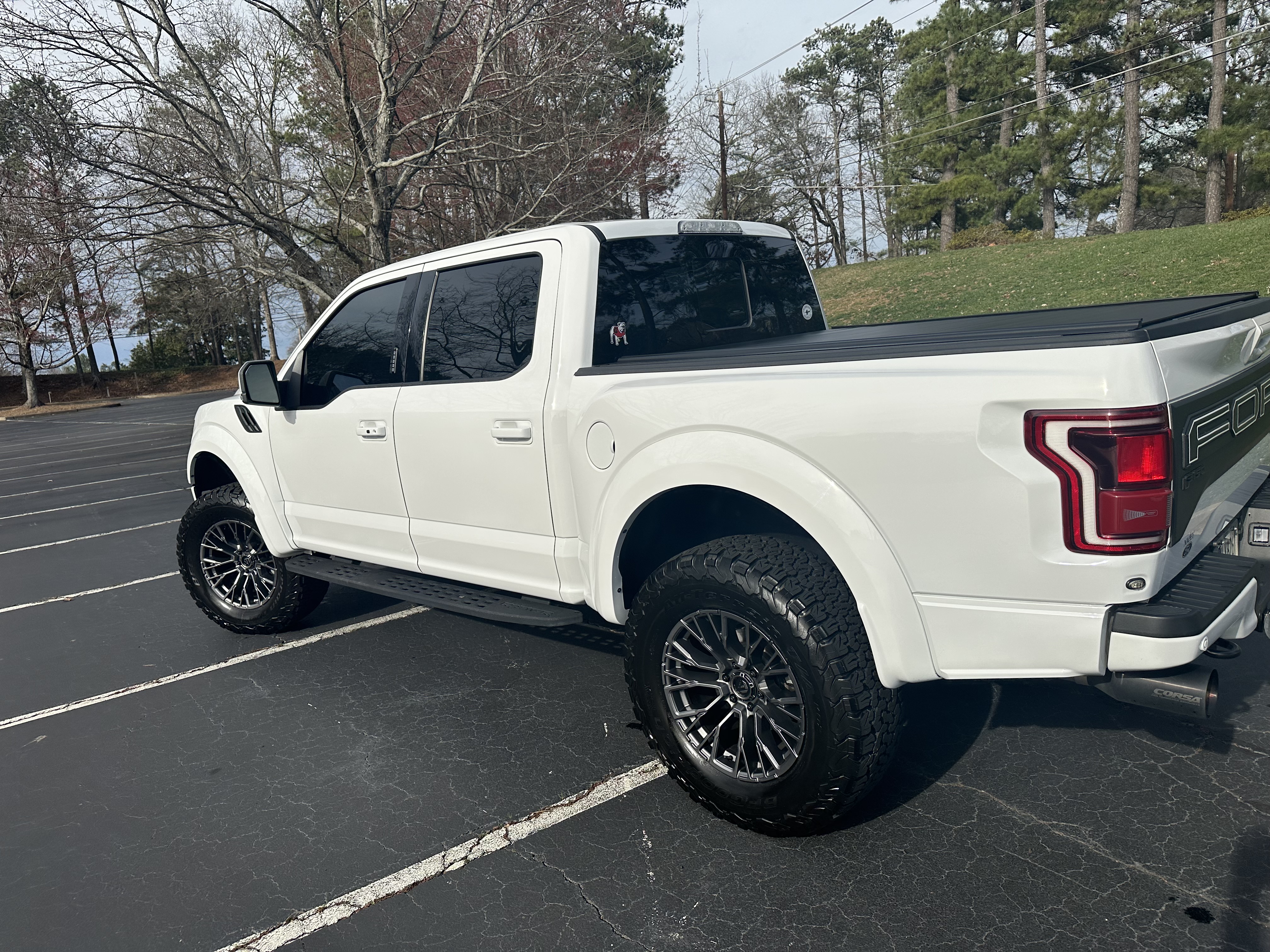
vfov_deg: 56.8
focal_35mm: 24
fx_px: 881
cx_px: 635
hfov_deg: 71.6
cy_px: 476
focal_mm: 6.86
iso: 80
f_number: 1.78
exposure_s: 1/6211
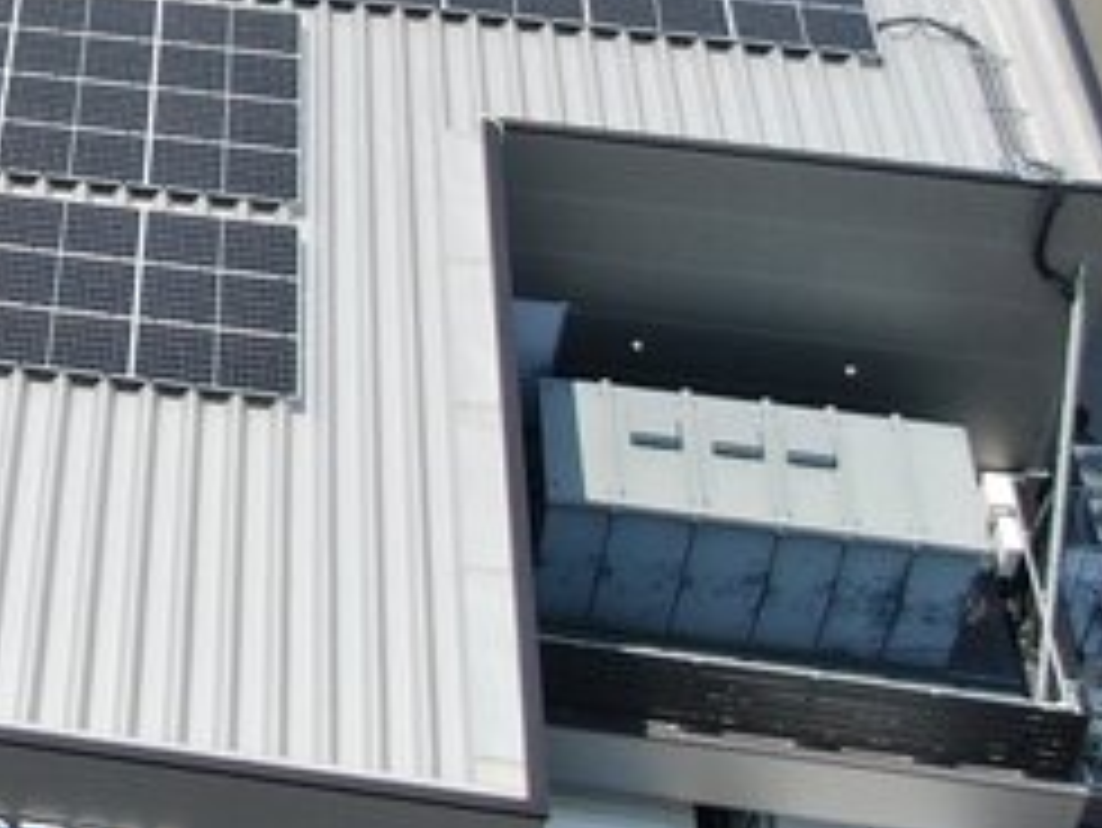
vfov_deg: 14.9
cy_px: 68
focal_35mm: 98
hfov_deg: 18.3
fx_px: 3121
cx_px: -436
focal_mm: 4.39
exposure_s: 1/1000
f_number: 2.8
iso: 100
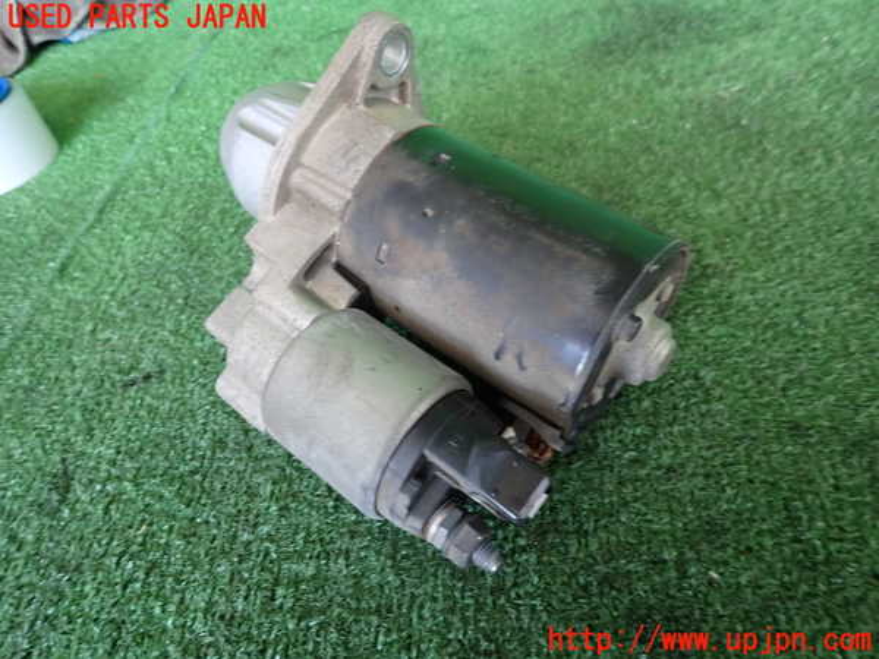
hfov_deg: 69.4
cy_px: 330
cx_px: 440
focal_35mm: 25
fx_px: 635
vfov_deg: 54.9
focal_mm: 4.5
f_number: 2
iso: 250
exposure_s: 1/30
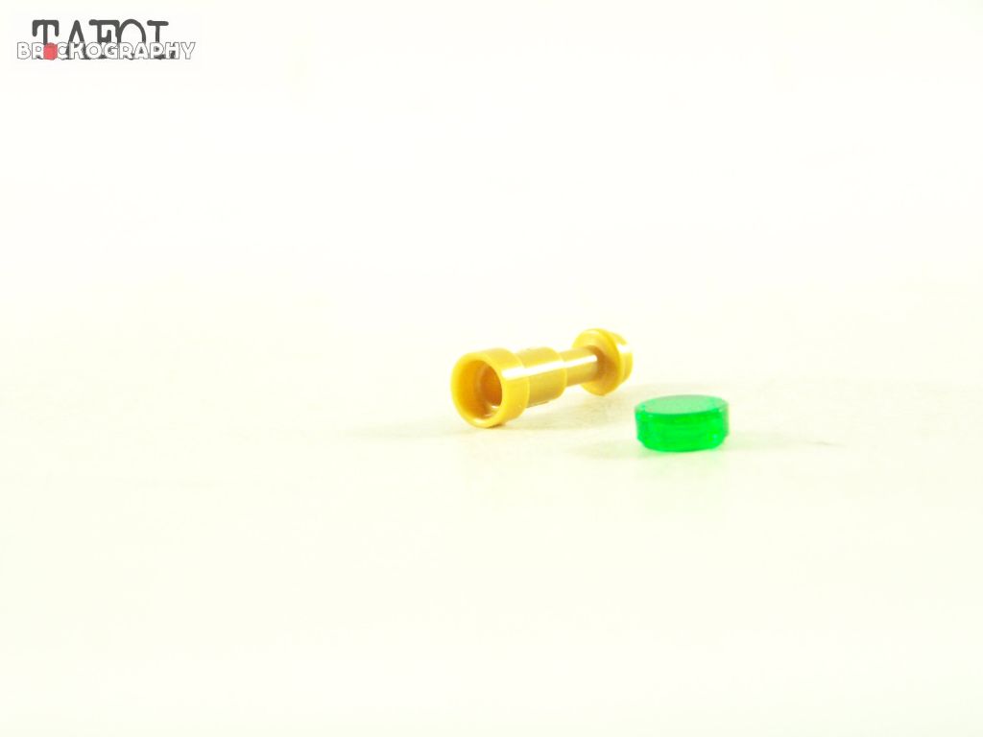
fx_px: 3322
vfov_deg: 12.7
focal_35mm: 117
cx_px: 492
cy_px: 368
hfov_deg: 16.8
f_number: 3.2
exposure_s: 1/60
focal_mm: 19.4
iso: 400
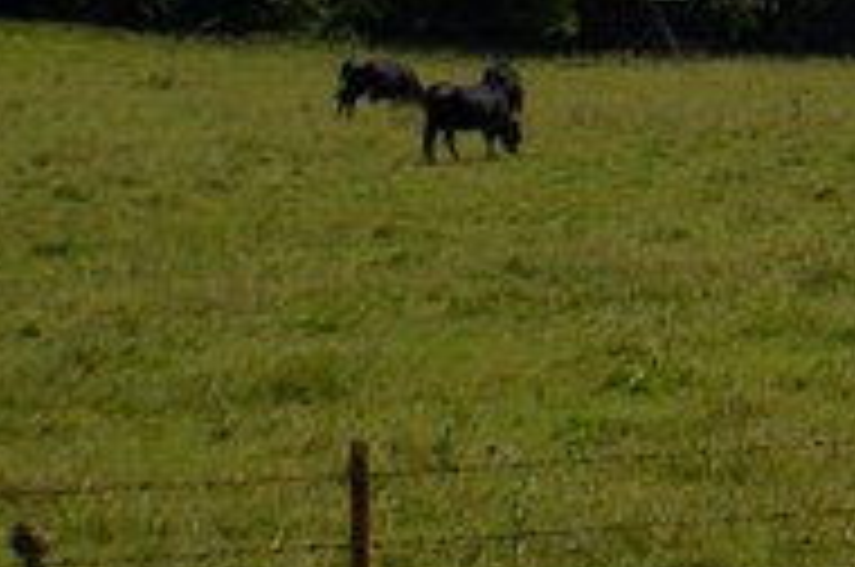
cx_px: 1262
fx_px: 4884
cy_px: -772
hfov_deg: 9.7
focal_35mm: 206
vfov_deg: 6.3
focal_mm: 24
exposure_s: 1/320
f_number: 9
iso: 100
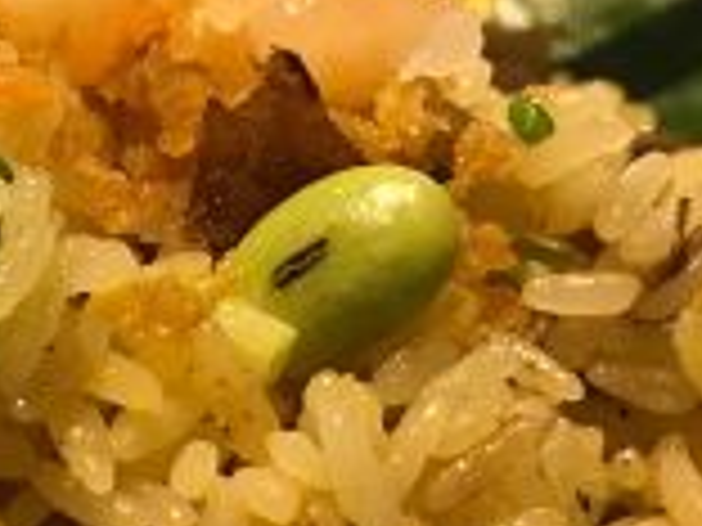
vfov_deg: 11.6
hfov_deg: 15.1
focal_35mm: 126
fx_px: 2555
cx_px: -135
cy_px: 546
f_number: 1.8
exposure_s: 1/25
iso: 32
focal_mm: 3.99
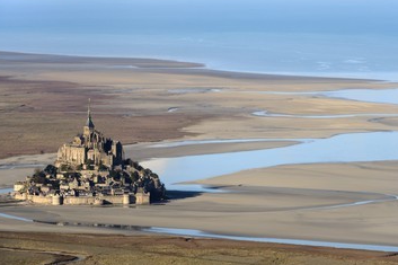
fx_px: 2630
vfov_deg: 5.8
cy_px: 112
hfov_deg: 8.7
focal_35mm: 238
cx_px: 224
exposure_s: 1/1000
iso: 400
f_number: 11
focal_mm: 200
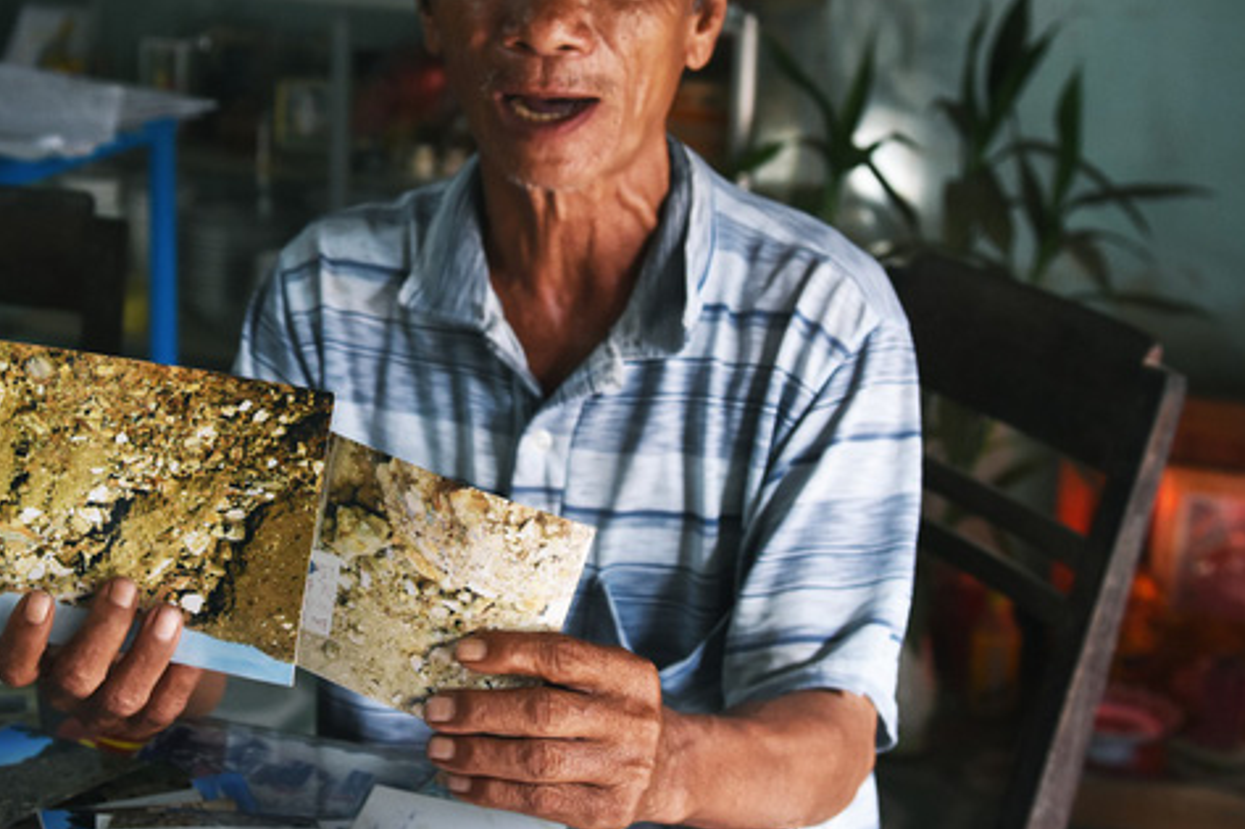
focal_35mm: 67
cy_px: 258
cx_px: 416
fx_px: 2316
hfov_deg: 29.9
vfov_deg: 20.2
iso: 800
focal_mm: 32
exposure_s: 1/60
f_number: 4.5
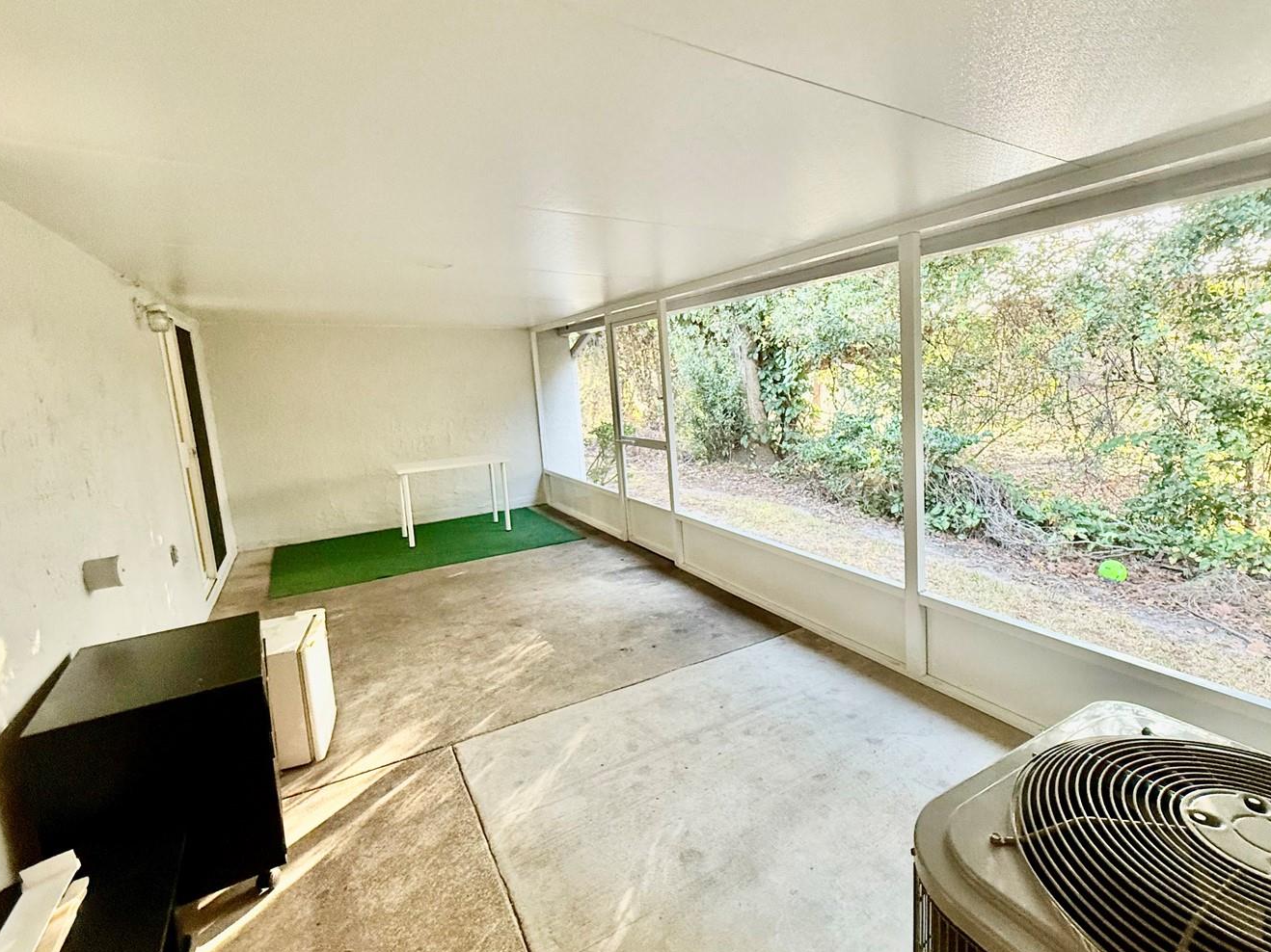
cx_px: 701
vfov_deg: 74.7
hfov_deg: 90.7
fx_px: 624
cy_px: 455
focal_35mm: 17
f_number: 2.2
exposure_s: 1/60
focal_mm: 2.22
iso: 320
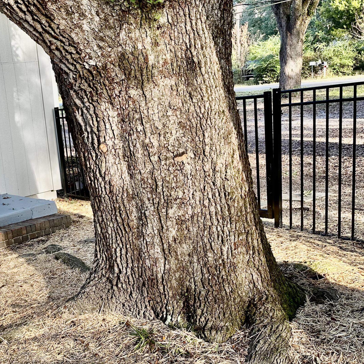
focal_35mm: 40
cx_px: 30
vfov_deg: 41.8
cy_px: 197
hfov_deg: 38.7
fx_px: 476
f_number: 1.78
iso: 64
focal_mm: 6.86
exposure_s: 1/130
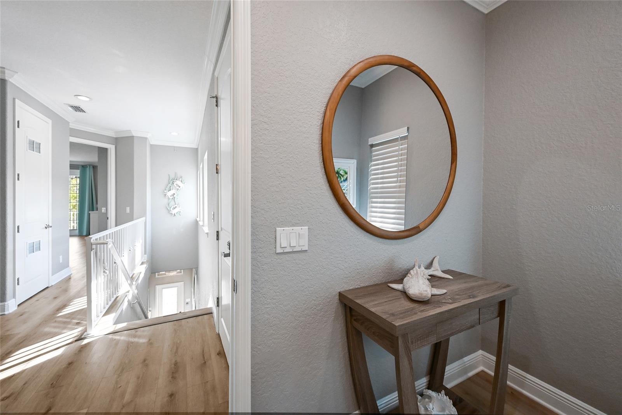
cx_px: 311
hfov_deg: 104.3
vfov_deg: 81.2
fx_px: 242
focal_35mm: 14
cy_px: 208
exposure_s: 1/160
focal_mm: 14
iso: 3200
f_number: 8
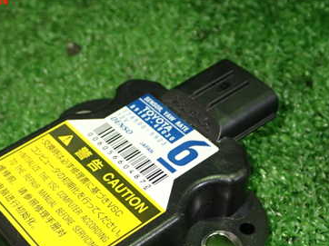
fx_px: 646
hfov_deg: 28.4
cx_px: 115
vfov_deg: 21.4
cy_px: 192
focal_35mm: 68
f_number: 2.8
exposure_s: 1/40
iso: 400
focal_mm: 7.31
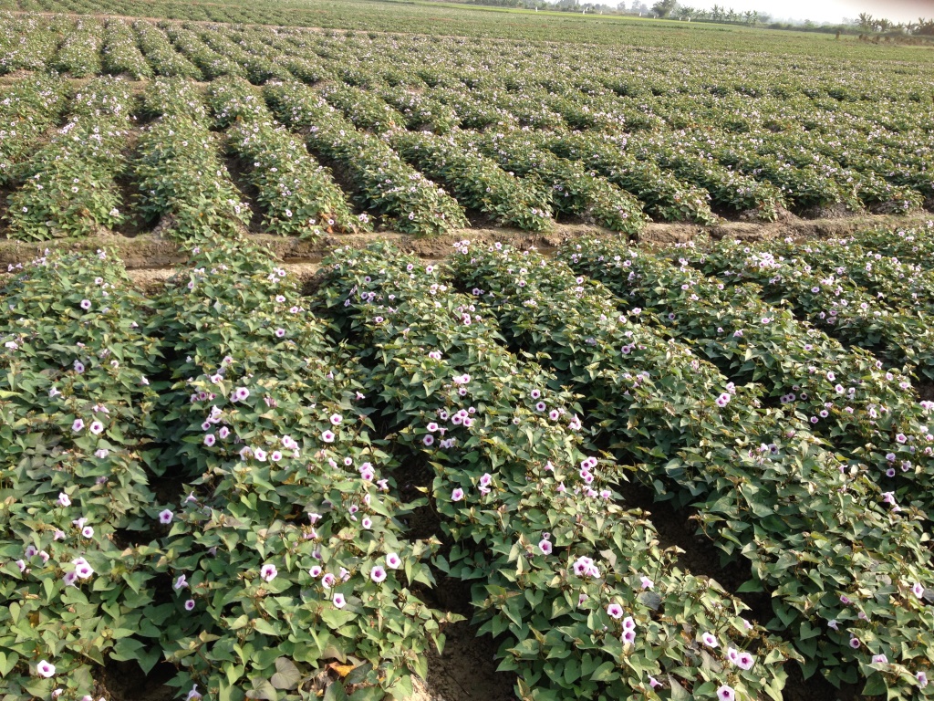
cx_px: 467
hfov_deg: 52.6
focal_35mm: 35
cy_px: 350
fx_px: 944
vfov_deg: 40.7
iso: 50
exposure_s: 1/536
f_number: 2.4
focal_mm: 4.28
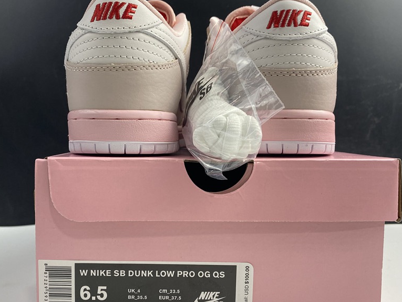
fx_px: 395
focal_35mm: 34
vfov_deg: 41.8
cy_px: 163
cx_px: 190
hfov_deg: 53.9
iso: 80
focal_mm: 4.25
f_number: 1.8
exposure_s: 1/100
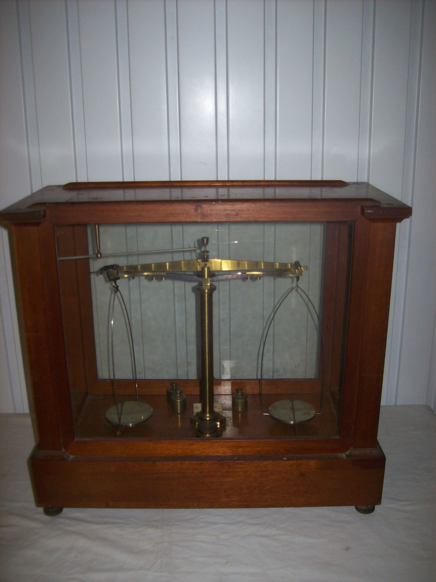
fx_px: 605
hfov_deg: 39.6
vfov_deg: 51.4
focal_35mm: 36
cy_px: 291
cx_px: 218
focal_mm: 6
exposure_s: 1/64
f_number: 2.7
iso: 80
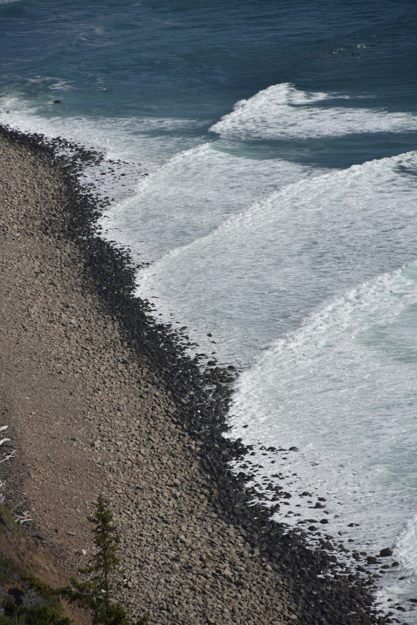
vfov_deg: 6.9
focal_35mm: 300
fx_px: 5209
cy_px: 312
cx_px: 208
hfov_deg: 4.6
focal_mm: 300
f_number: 10
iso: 100
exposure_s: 1/640
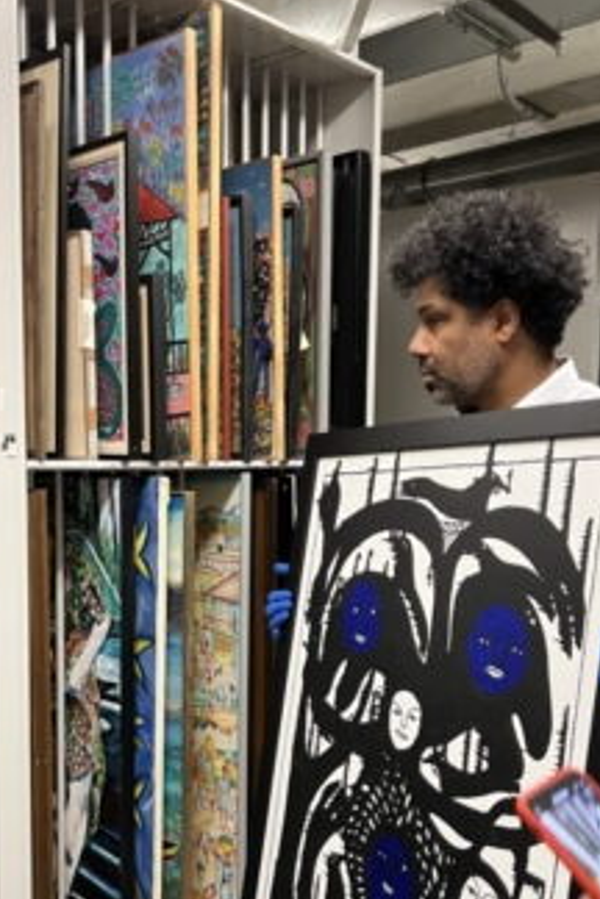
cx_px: 233
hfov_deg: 33.3
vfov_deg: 48.0
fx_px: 1000
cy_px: 566
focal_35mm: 40
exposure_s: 1/60
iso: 400
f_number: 1.5
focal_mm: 5.7
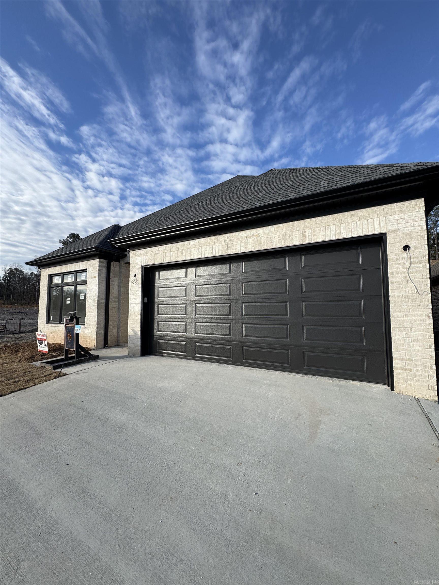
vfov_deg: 102.1
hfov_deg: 85.7
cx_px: 220
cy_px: 292
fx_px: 237
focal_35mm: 14
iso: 50
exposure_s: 1/1323
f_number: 2.2
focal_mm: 2.22
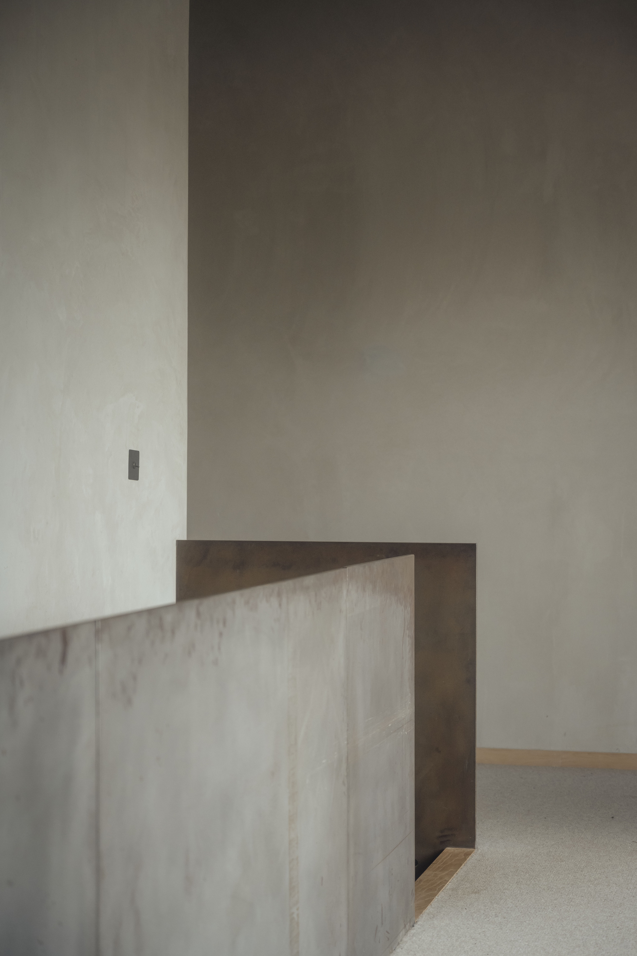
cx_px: 318
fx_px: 1699
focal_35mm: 64
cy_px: 478
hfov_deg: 21.2
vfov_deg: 31.4
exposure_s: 1/640
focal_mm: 64
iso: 800
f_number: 4
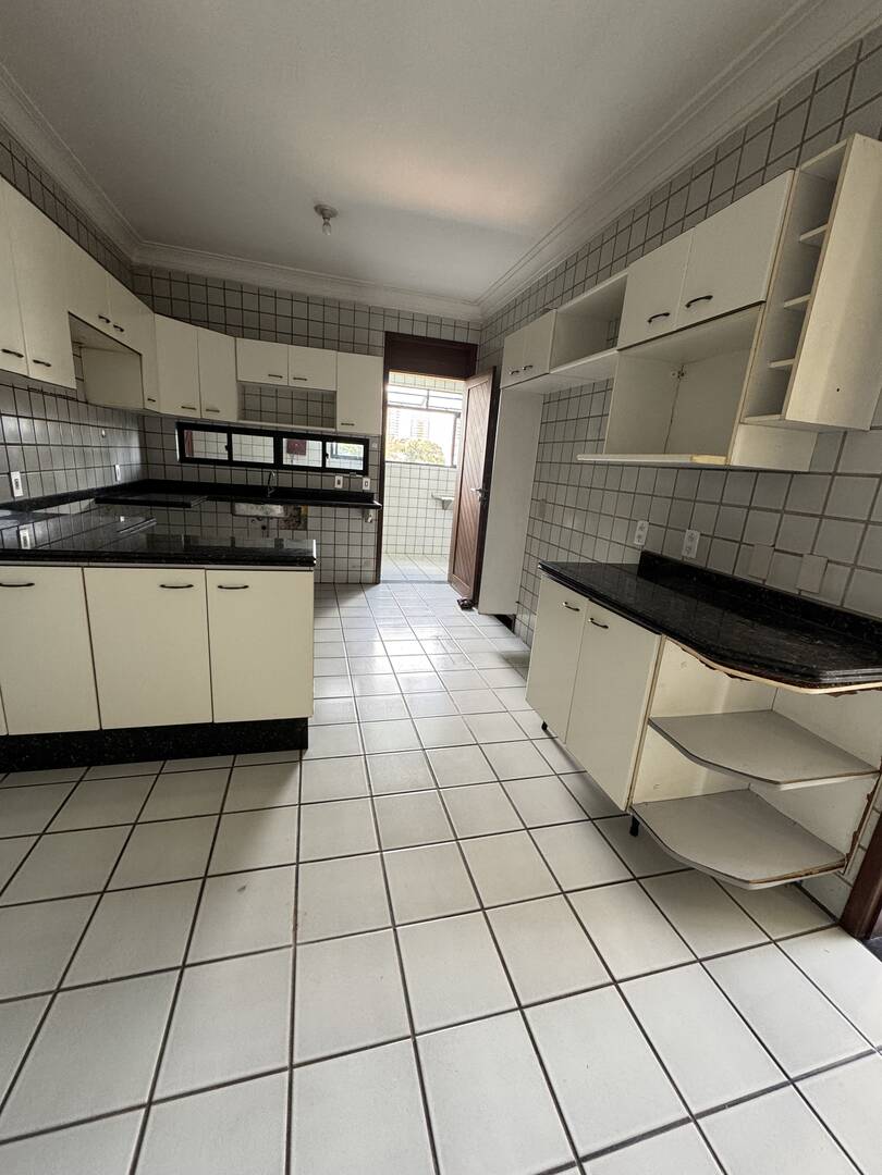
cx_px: 441
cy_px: 588
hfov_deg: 85.7
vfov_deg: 102.1
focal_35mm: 14
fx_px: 476
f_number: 2.2
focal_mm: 2.22
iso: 200
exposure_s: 1/99
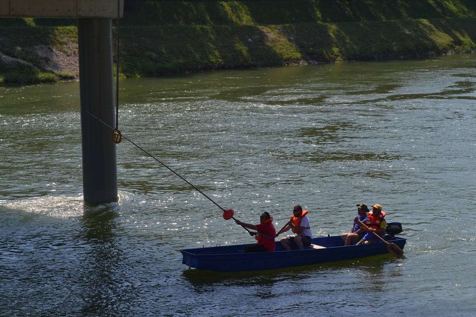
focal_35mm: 82
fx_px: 1091
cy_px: 158
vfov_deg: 16.6
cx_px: 238
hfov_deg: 24.6
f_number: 8
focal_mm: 55
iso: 100
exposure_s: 1/250
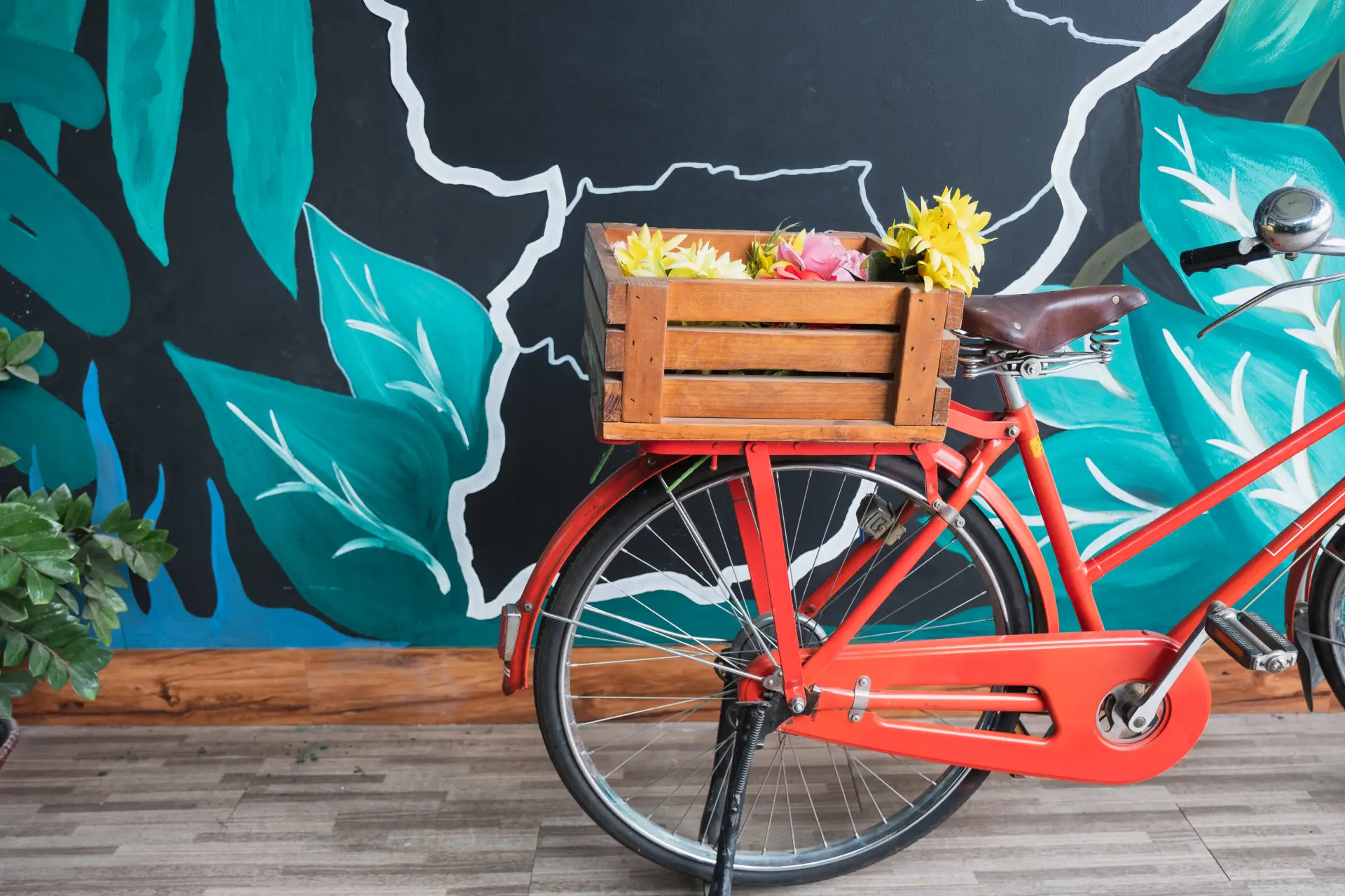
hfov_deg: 57.2
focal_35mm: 33
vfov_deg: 40.0
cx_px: 672
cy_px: 448
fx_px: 1233
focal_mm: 22
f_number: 2.8
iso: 200
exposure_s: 1/60
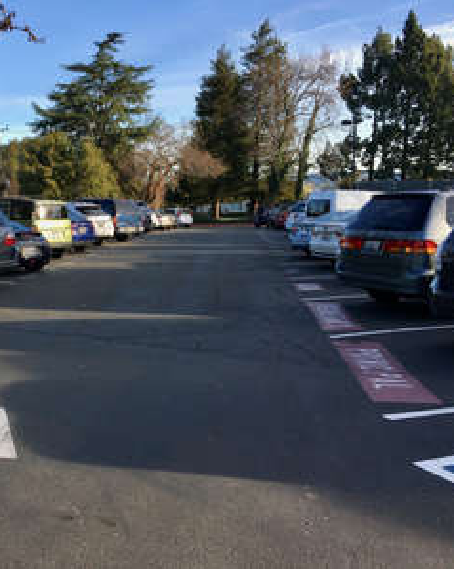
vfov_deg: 48.0
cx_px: 101
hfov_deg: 37.9
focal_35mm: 38
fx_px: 639
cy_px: 284
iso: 25
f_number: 2.2
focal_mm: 4.15
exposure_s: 1/407
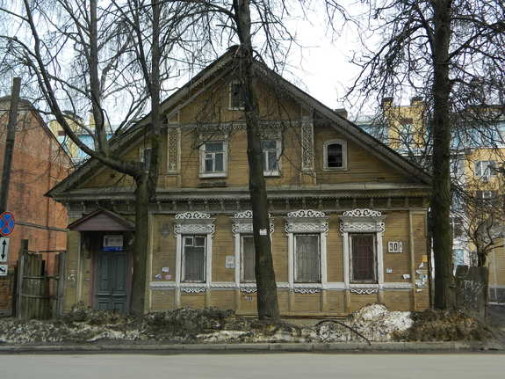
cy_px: 190
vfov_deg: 35.1
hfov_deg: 45.8
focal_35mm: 41
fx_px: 598
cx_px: 252
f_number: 3.5
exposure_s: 1/200
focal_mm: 7.3
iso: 80
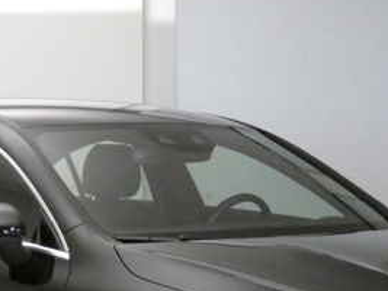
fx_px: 1681
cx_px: 171
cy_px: 394
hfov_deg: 13.2
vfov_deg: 9.7
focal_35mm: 150
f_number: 3.9
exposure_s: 1/60
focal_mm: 9
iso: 1600
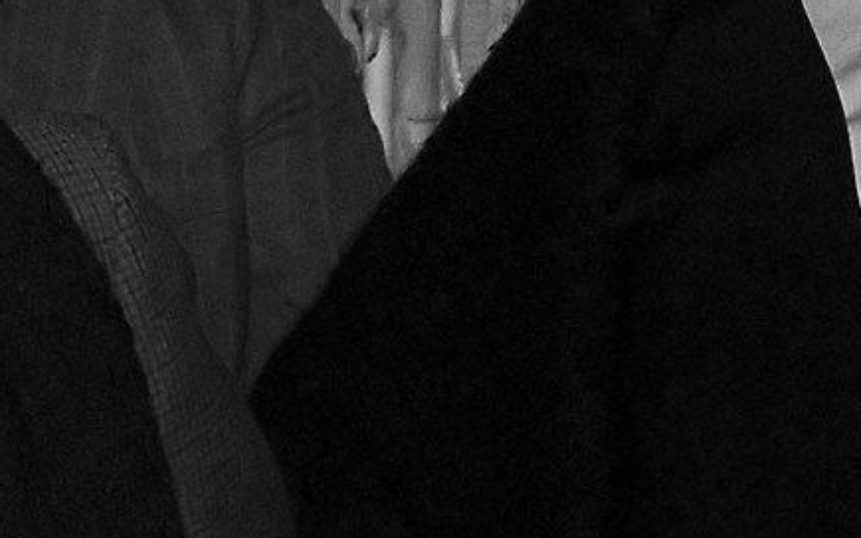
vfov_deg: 3.1
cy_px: -181
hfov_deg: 4.9
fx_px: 9880
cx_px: -940
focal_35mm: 421
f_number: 5.6
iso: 800
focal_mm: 50
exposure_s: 1/80
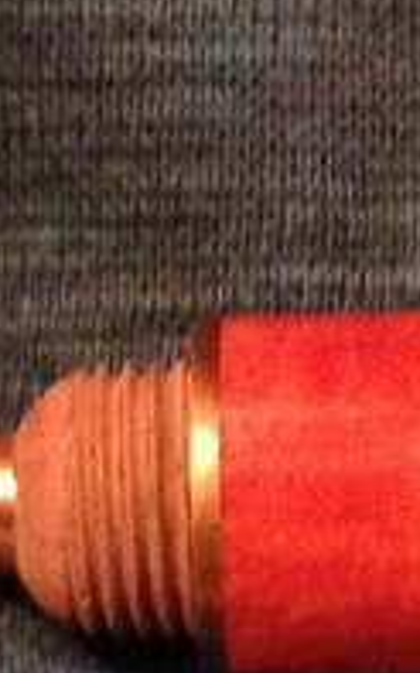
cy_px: 574
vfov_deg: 11.0
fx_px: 3464
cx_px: 36
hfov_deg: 6.9
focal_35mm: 189
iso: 800
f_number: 2.4
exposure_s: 1/15
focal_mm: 4.13
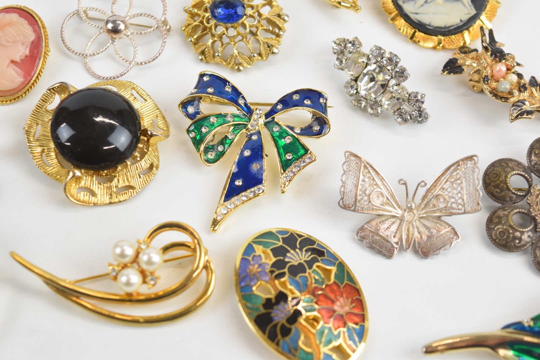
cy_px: 180
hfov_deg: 24.6
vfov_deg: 16.6
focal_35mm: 82
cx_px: 270
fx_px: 1237
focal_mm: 55
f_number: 5.6
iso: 1000
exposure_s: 1/125
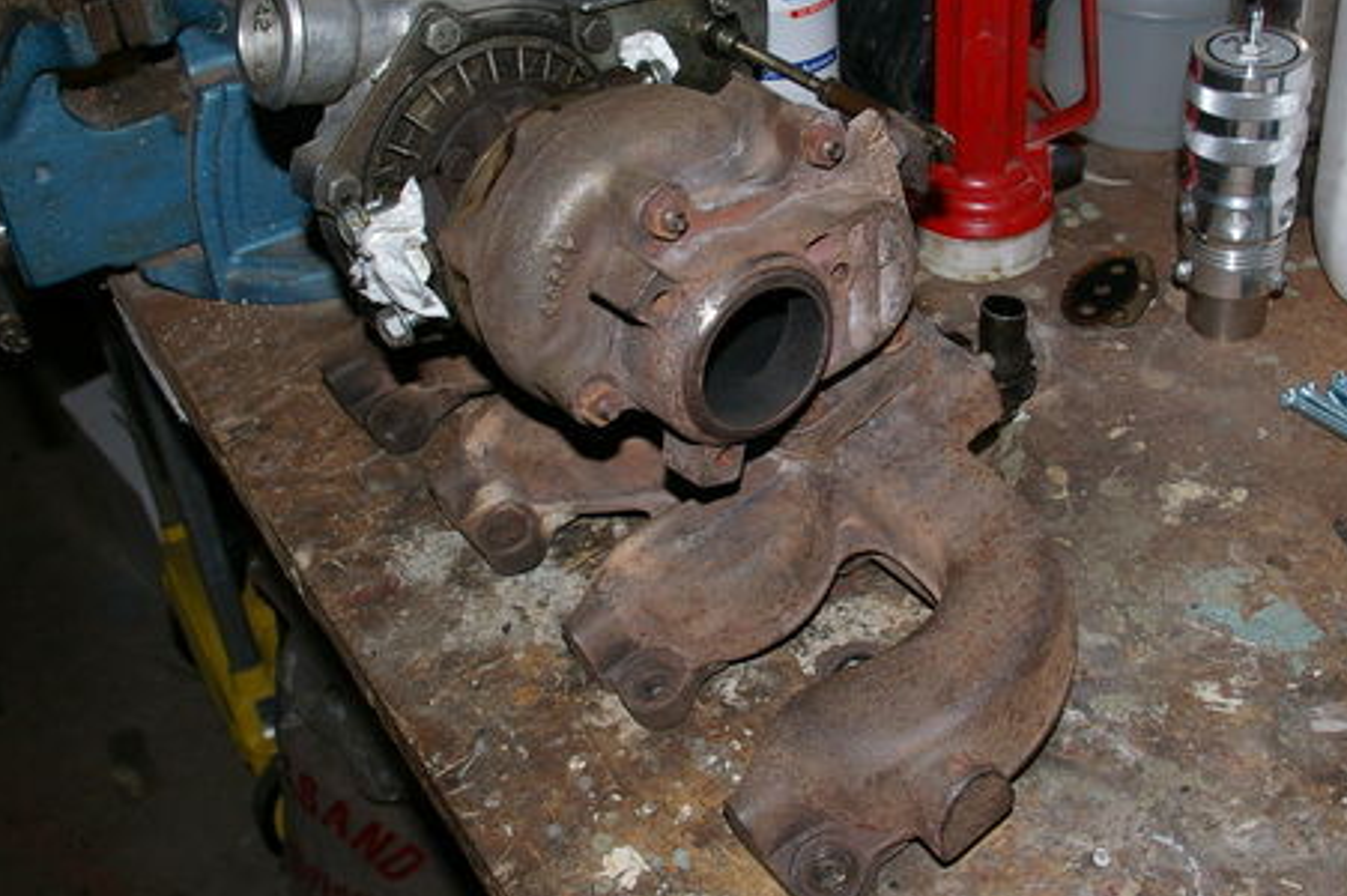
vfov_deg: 30.3
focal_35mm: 44
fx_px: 1645
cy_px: 337
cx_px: 753
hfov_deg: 44.4
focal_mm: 21
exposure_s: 1/180
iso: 400
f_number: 6.7
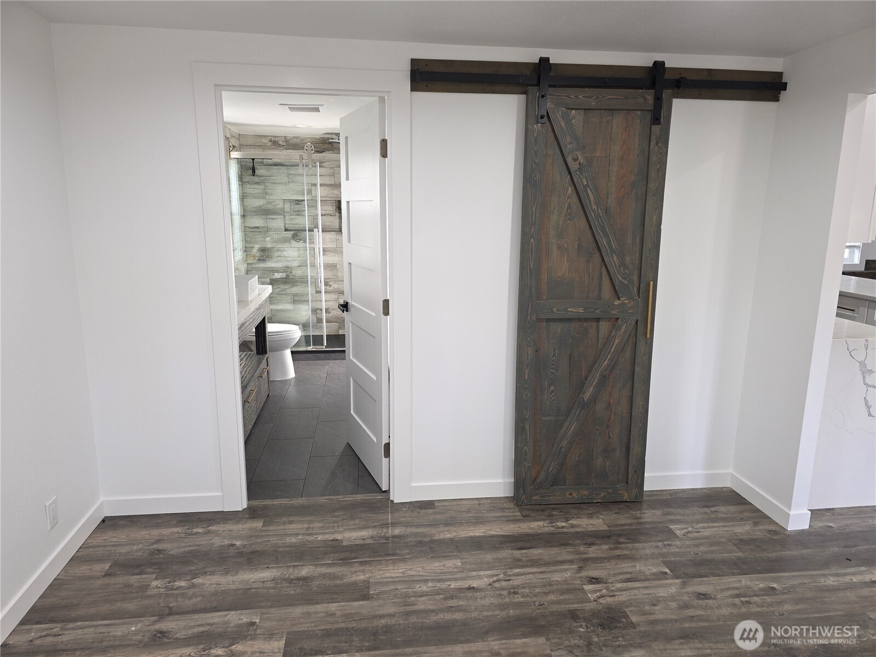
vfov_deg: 58.9
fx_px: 582
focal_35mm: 23
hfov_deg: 73.9
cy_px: 328
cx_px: 438
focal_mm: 6.3
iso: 100
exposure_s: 1/60
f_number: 1.7
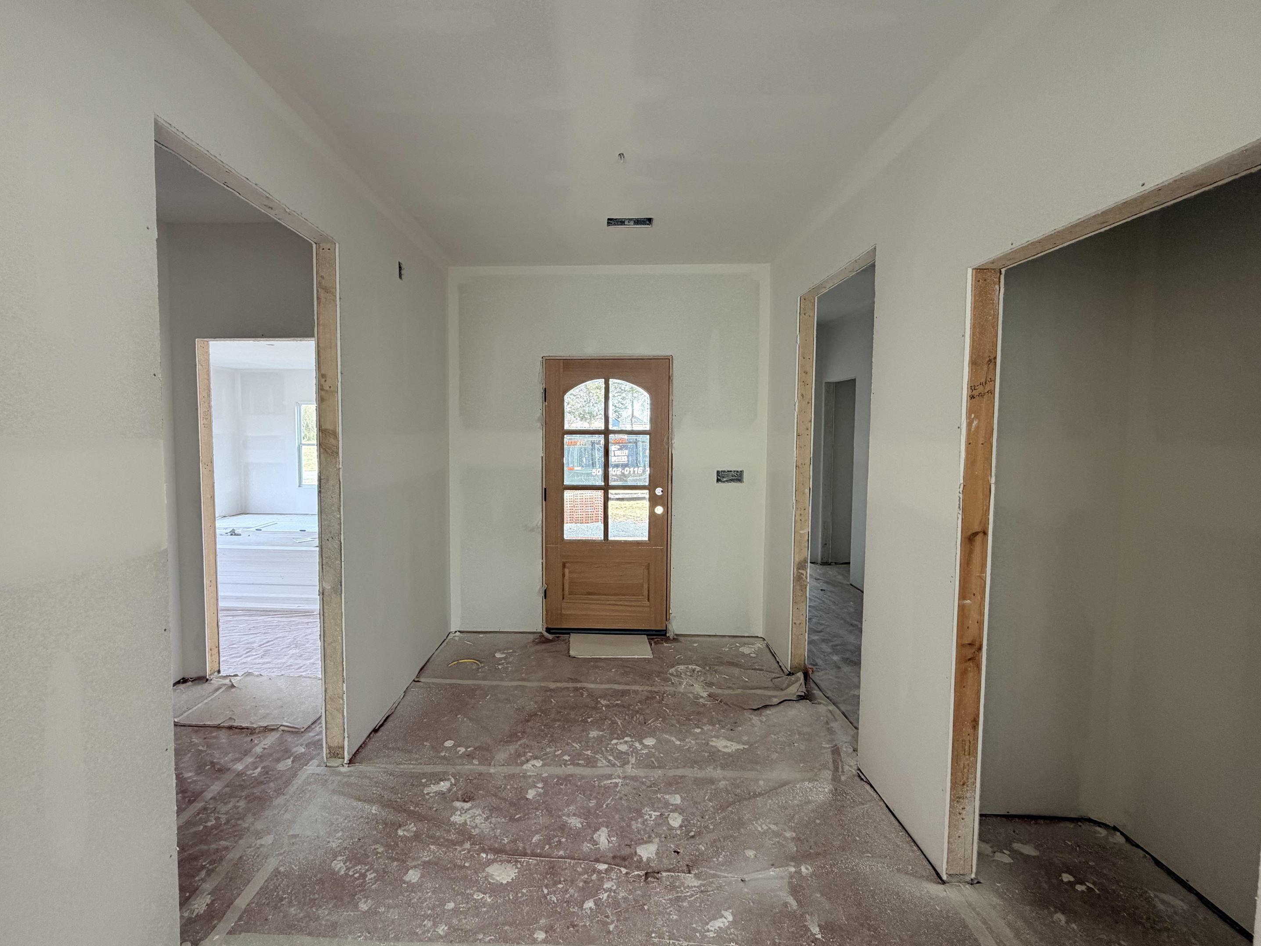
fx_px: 546
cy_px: 457
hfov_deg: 98.0
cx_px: 591
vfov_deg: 81.7
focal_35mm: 15
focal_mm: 2.22
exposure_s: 1/121
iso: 160
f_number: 2.2
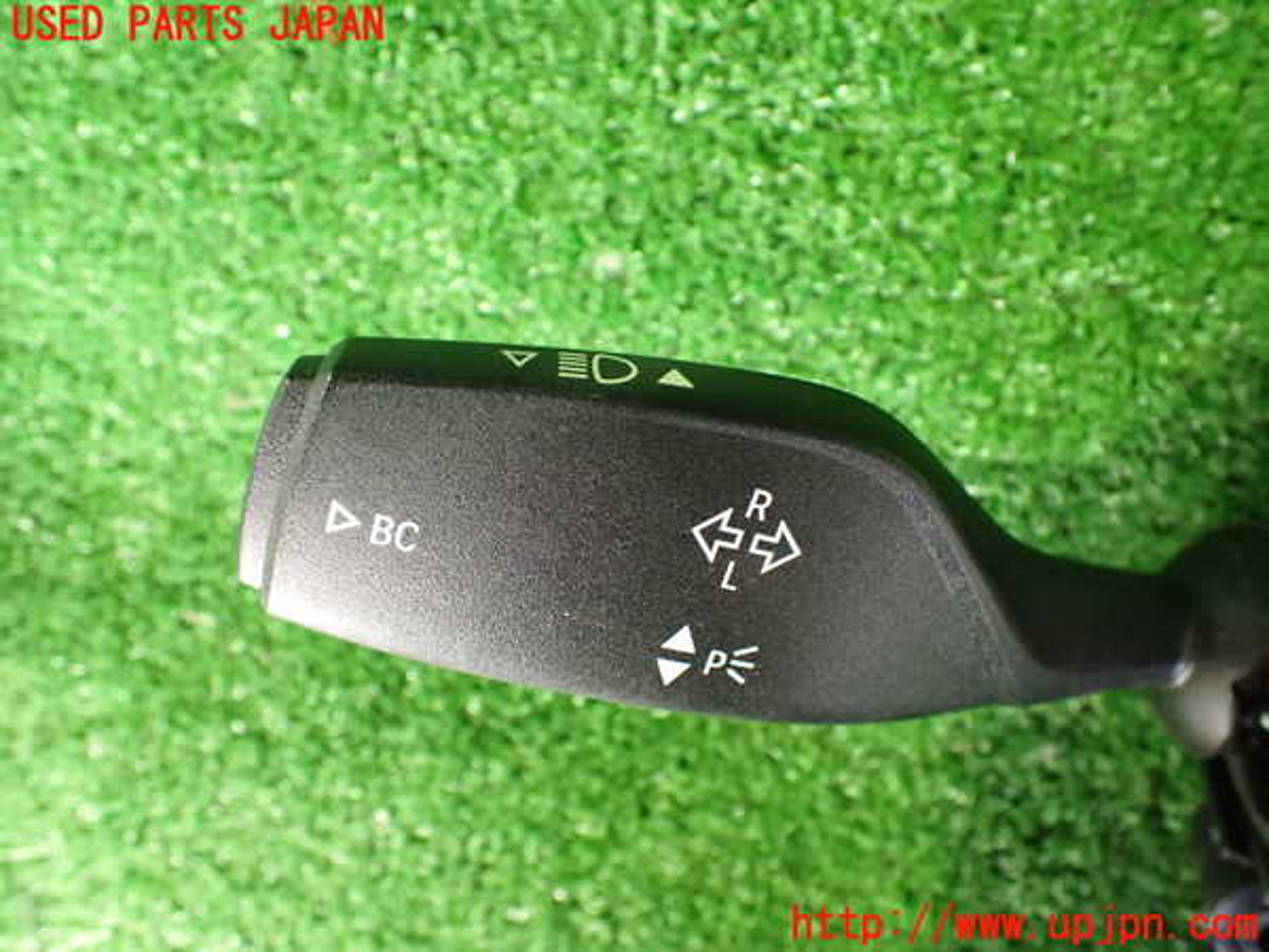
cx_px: 634
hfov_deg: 60.0
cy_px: 476
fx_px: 1100
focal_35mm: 30
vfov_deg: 46.8
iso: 1250
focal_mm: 5.4
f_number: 2.3
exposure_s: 1/30
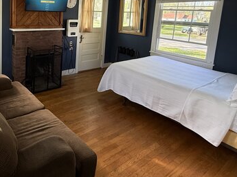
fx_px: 178
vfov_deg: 49.6
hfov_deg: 62.7
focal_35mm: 26
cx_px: 54
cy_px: 34
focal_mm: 2.22
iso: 200
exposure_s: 1/99
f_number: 2.2
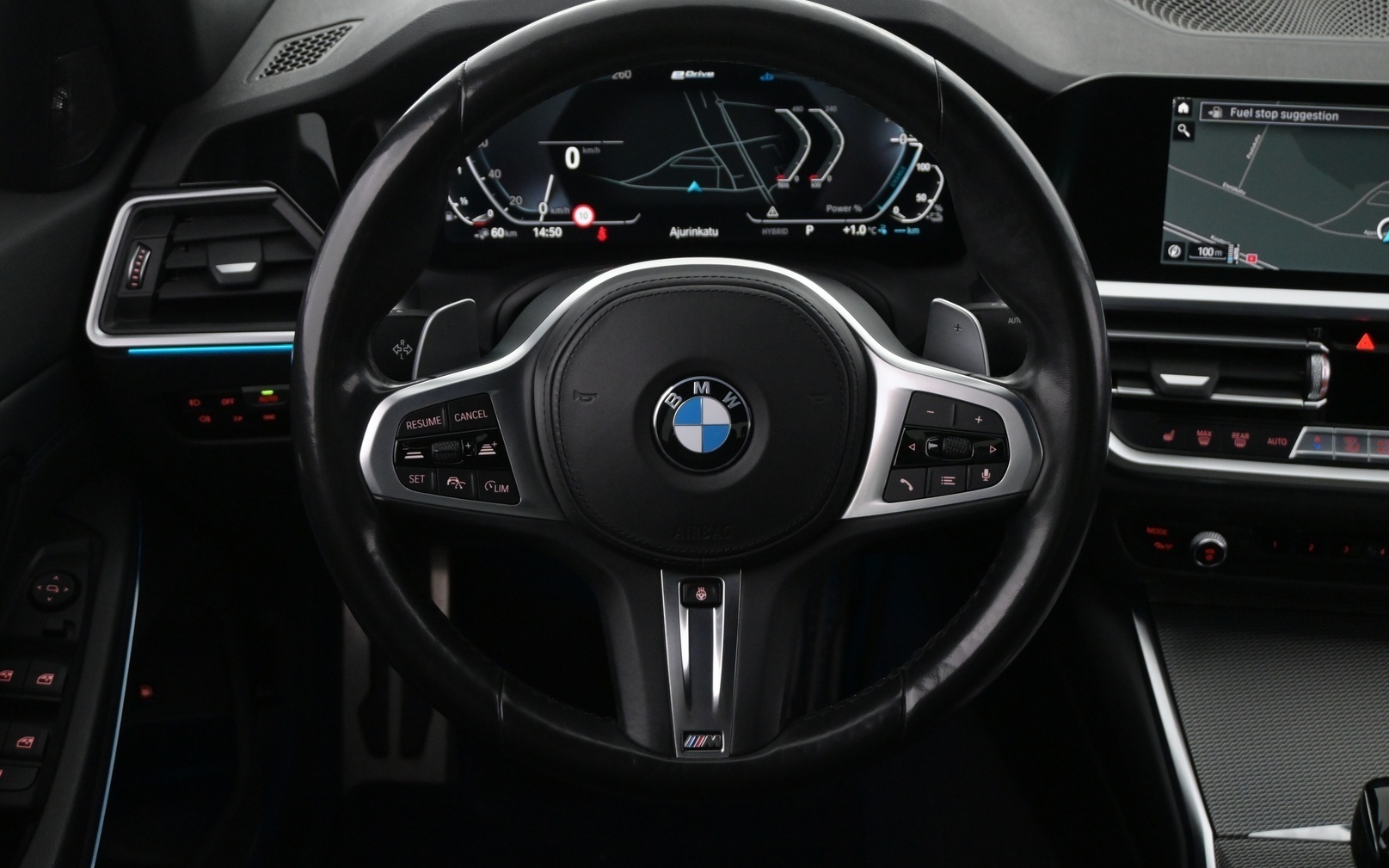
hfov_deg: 43.5
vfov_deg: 28.0
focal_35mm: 46
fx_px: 1741
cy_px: 427
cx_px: 696
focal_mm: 30
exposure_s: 1/50
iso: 2500
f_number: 4.8
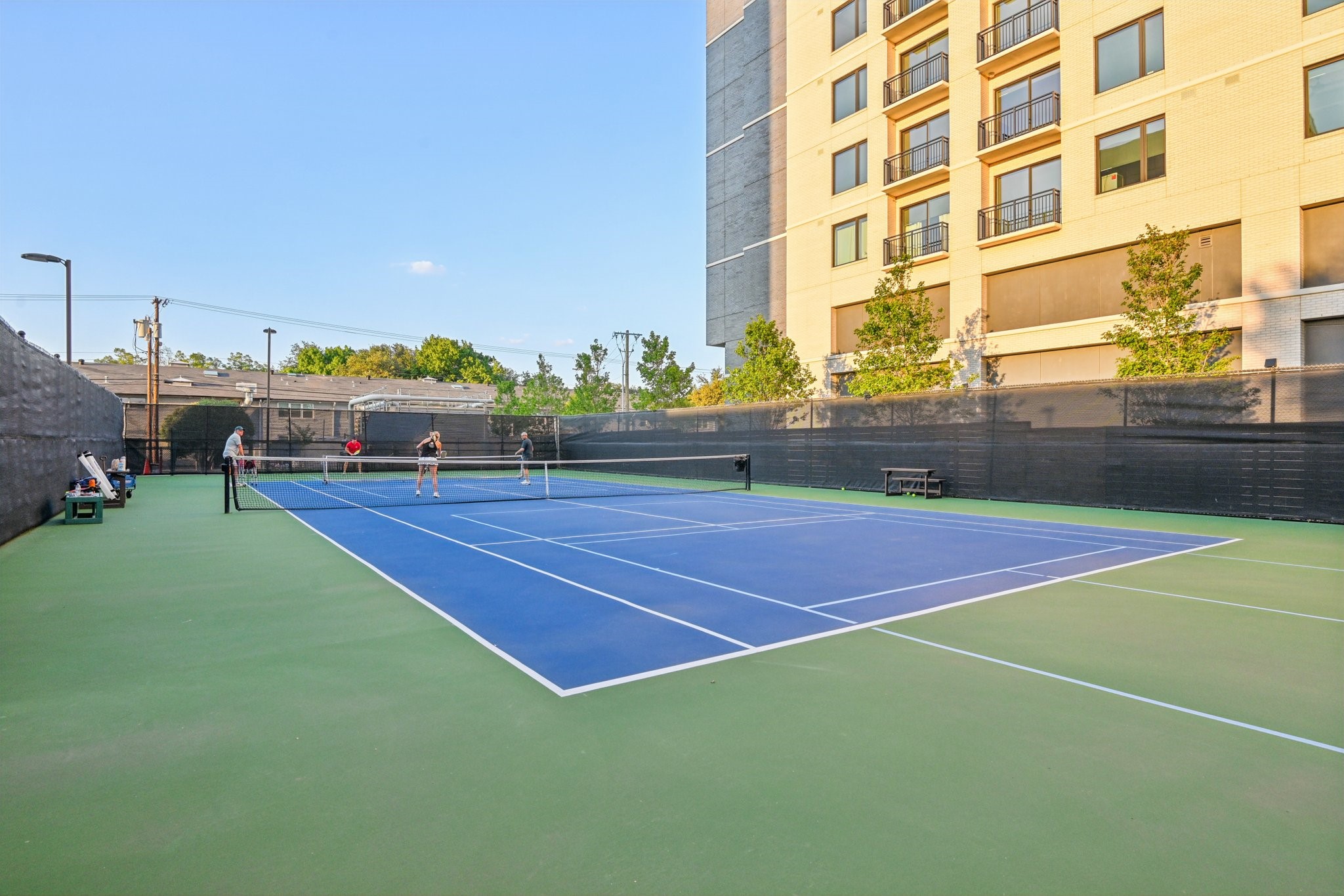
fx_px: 672
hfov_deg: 90.0
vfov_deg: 67.4
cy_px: 448
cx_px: 672
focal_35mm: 18
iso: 400
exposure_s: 1/250
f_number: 8
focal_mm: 18
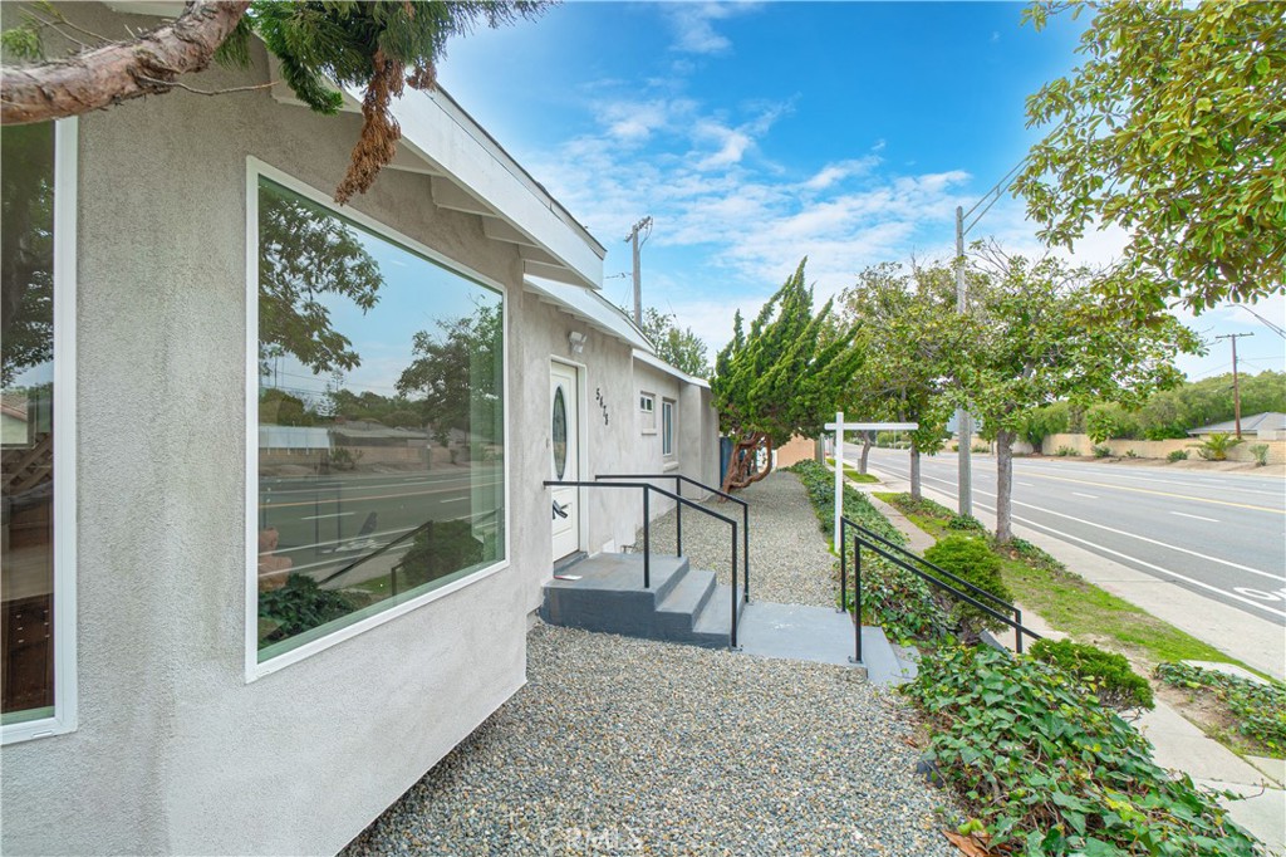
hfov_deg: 100.4
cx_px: 643
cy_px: 428
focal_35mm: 15
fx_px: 536
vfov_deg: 77.3
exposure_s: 1/80
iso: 100
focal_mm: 10
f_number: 7.1
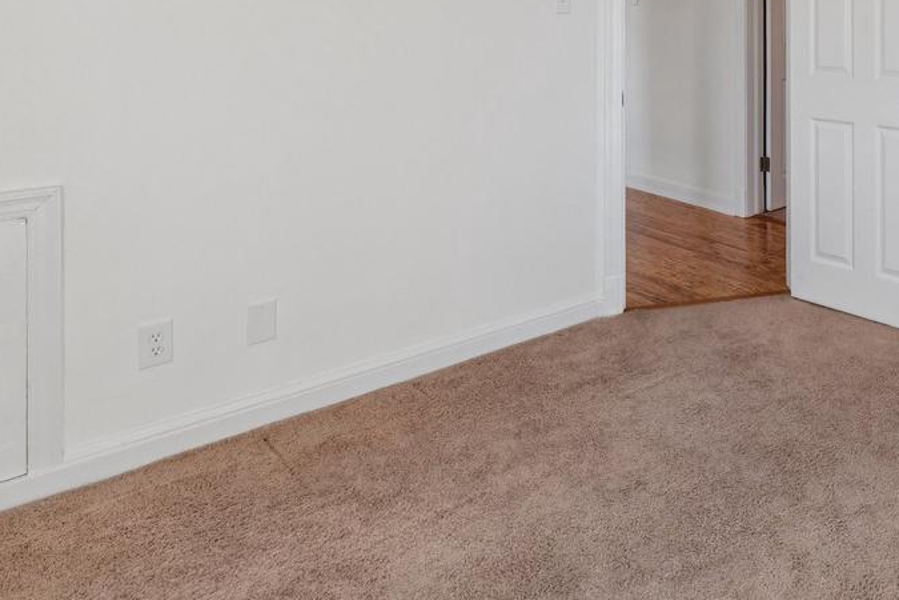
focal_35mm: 32
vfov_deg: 37.0
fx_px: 799
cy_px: 4
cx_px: 727
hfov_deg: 54.4
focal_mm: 10
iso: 250
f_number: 9
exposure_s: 1/25
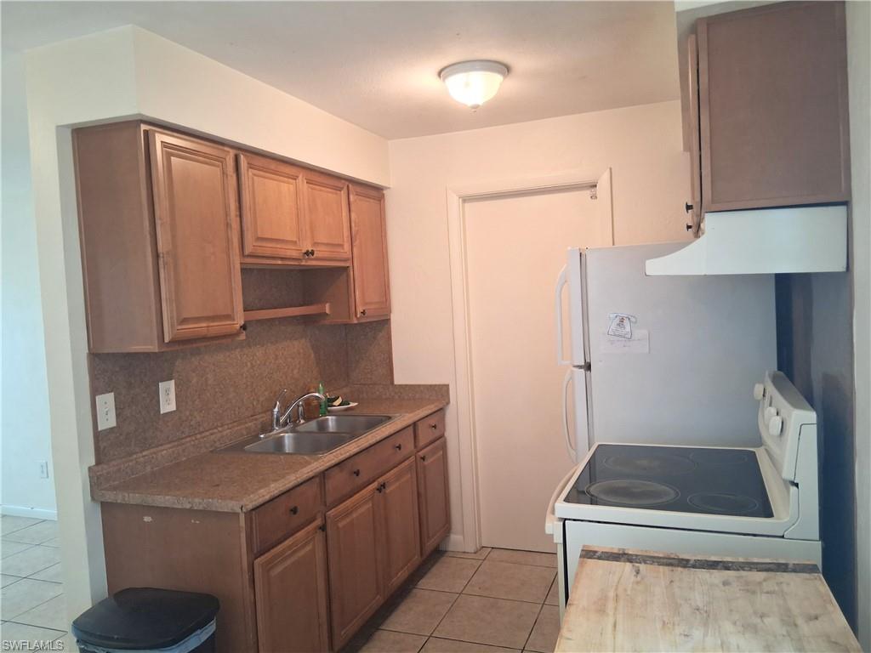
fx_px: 654
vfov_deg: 53.1
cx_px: 436
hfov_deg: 67.3
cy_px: 326
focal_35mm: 26
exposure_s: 1/40
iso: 400
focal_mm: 3.98
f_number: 1.8
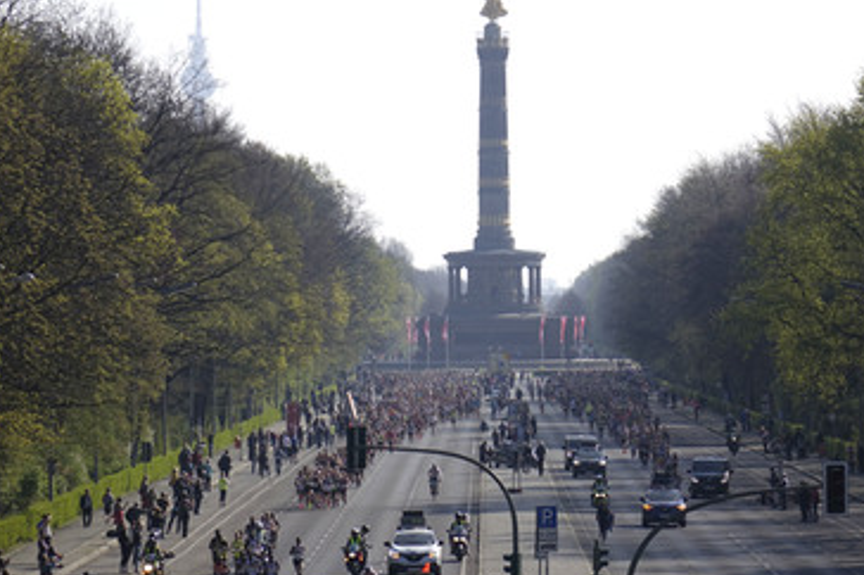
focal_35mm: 248
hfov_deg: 8.3
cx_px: 445
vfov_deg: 5.5
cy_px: 297
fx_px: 5947
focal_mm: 73.3
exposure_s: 1/800
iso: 100
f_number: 5
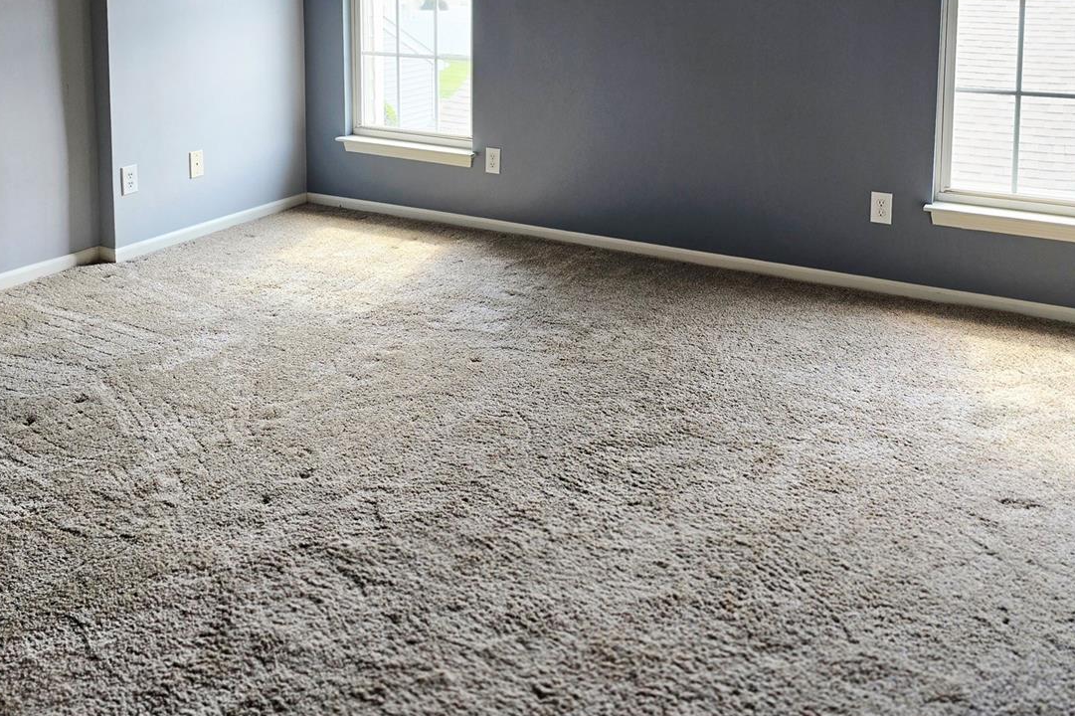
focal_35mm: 34
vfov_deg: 36.4
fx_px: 1015
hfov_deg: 55.8
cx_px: 514
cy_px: 72
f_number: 1.7
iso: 100
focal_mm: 6.3
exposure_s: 1/120
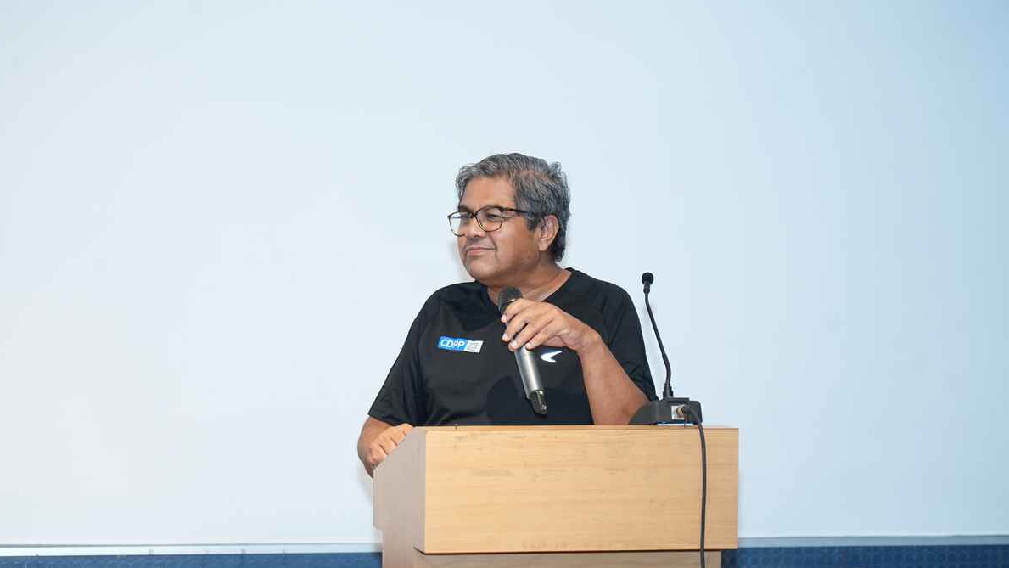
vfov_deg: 10.9
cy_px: 251
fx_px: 2970
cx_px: 501
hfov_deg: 19.3
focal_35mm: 111
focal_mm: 105
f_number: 4
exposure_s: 1/100
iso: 2000
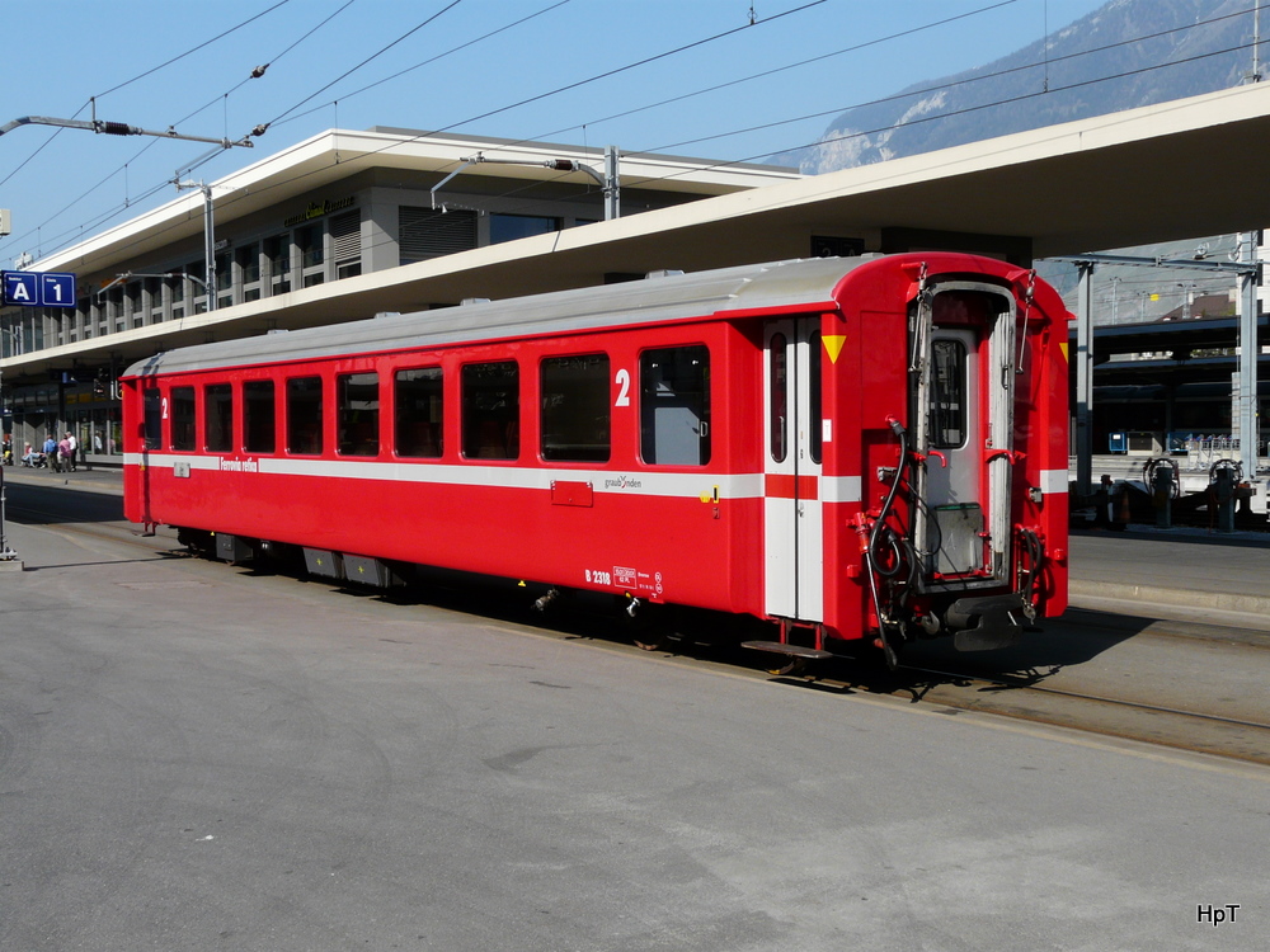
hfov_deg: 43.9
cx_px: 635
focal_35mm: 43
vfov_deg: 33.6
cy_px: 476
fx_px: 1578
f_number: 5.6
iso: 100
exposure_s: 1/500
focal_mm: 7
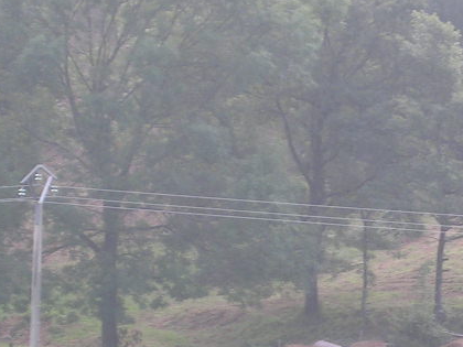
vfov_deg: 5.8
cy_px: 295
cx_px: 410
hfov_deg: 7.7
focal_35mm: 256
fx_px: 3424
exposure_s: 1/67.6
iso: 50
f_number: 4.9
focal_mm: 16.2
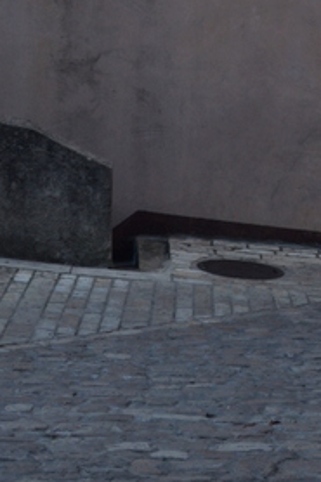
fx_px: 1620
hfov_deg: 11.1
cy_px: 3
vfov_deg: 16.6
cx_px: 382
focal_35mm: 121
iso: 400
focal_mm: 28
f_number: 9
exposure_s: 1/100
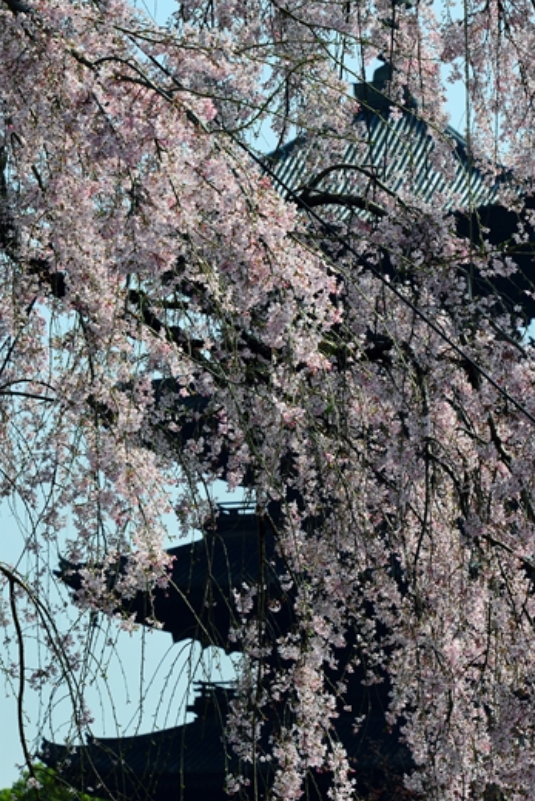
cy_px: 215
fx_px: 4182
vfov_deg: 10.9
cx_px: 409
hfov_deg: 7.3
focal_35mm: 188
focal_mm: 122
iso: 400
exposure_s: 1/500
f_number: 11
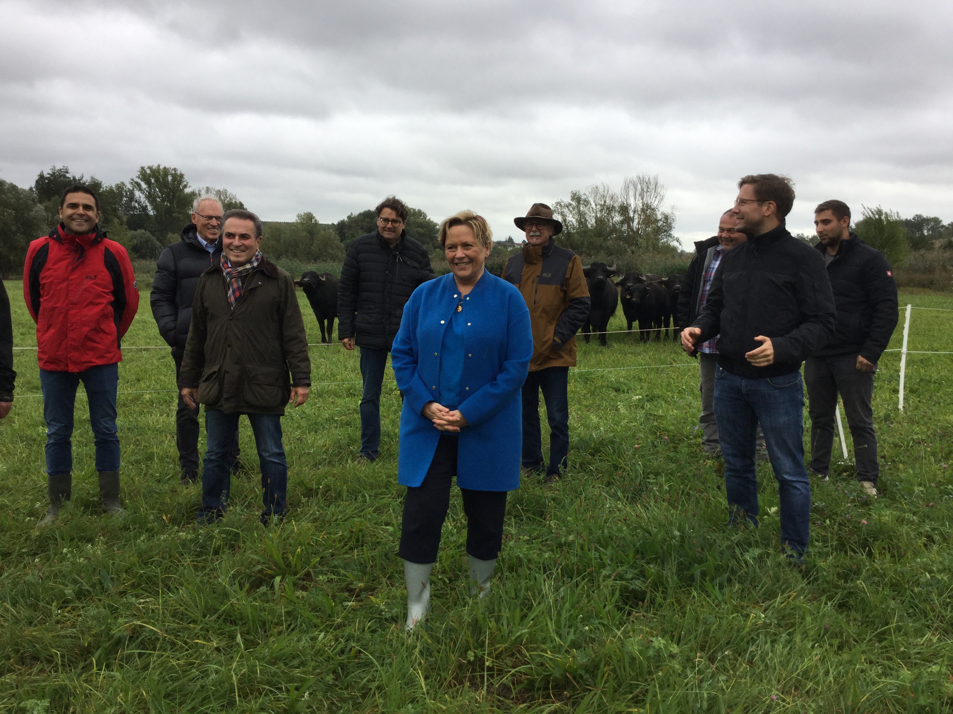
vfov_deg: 45.4
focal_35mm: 31
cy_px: 357
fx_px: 853
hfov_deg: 58.4
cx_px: 476
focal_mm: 3.3
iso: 25
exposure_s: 1/225
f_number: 2.4
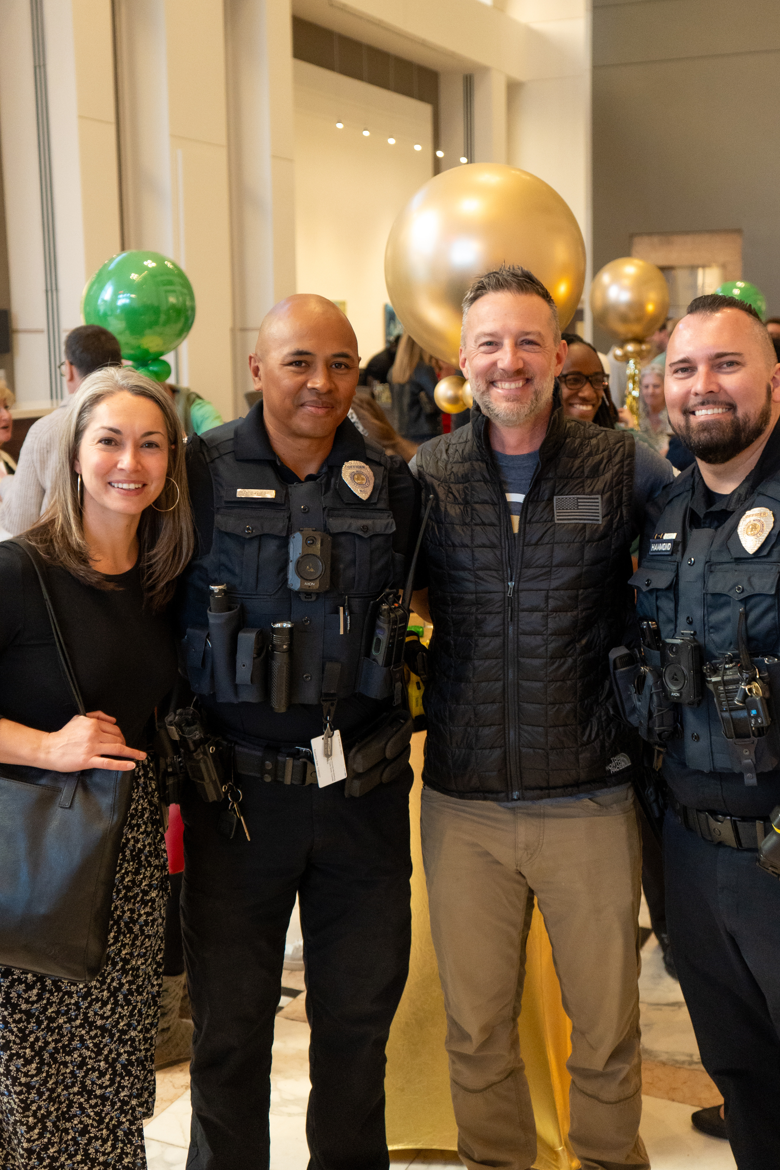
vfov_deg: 46.3
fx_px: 1365
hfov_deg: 31.9
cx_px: 418
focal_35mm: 42
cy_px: 516
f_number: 4
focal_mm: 32
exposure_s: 1/125
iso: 5000
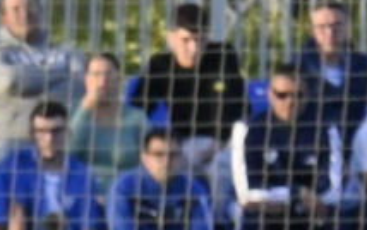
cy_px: 788
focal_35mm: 2738
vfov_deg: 0.5
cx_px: 29
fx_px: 27400
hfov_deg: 0.8
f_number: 6
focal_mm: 240
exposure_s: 1/1250
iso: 1250
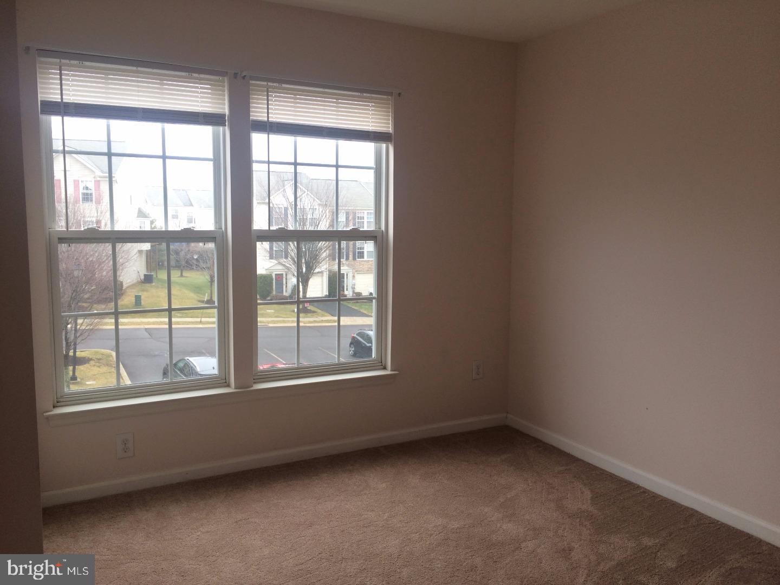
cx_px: 390
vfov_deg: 48.2
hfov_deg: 61.7
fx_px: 653
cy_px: 292
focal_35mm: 29
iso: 32
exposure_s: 1/60
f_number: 2.2
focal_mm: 4.15
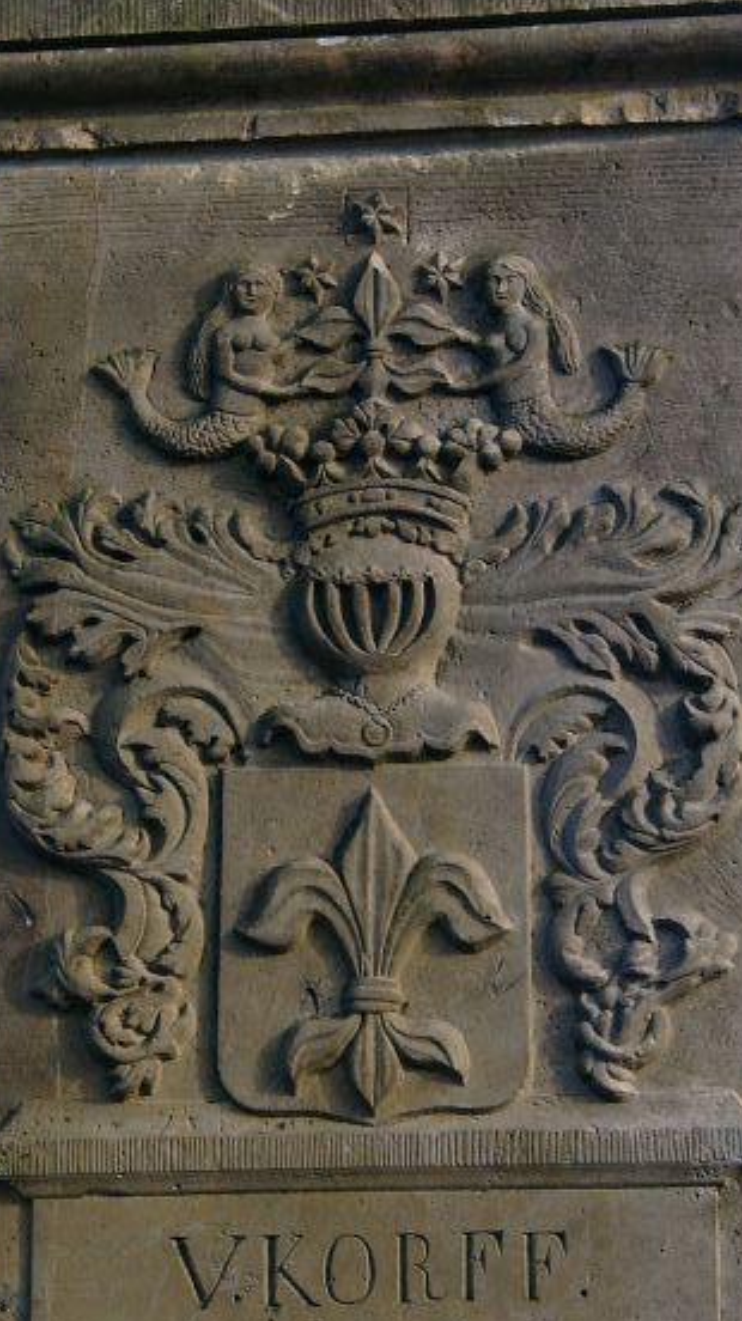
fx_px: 5533
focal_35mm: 158
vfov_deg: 13.6
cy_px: 723
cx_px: 306
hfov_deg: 7.7
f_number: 4
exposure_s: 1/130
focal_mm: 20.74
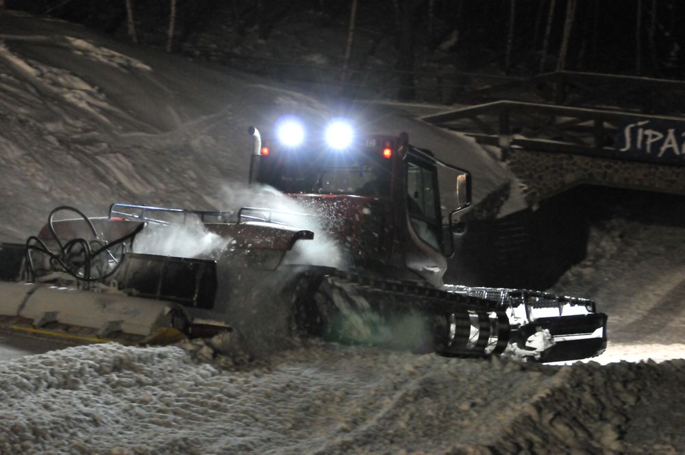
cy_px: 228
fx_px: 1995
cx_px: 342
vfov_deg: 13.0
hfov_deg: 19.5
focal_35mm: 105
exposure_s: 1/50
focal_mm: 70
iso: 3200
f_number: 4.5
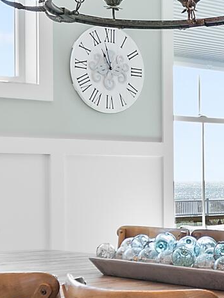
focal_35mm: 93
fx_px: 802
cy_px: 188
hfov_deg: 15.1
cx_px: 293
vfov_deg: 21.0
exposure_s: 1/20
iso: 100
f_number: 4.5
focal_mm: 10
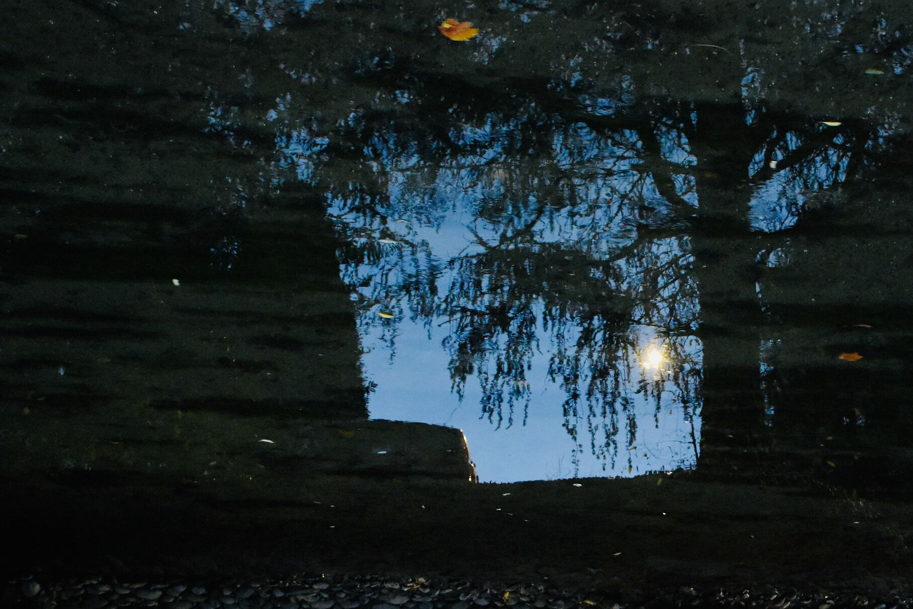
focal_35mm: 54
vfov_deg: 25.2
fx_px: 1361
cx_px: 560
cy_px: 292
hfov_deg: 36.9
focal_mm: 27
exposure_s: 1/20
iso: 5000
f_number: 5.6
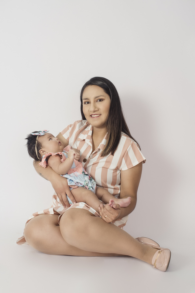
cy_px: 146
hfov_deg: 27.0
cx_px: 98
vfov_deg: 39.6
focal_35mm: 50
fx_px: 406
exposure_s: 1/200
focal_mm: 50
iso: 500
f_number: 5
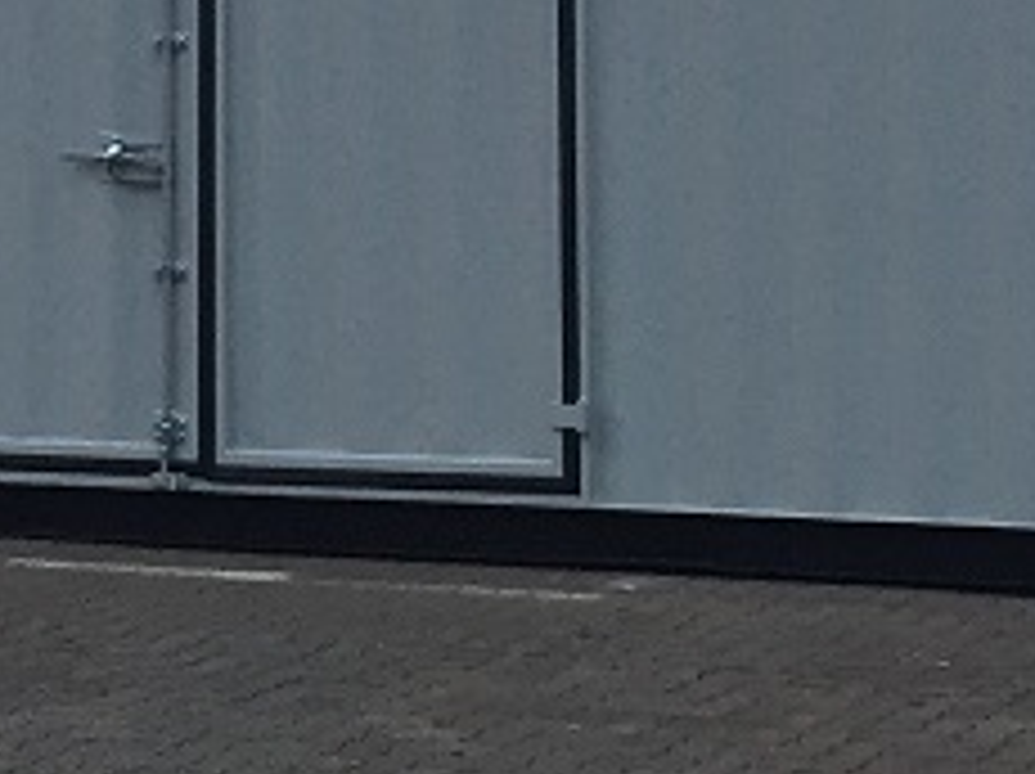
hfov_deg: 16.5
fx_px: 3554
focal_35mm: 119
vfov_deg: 12.1
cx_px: 734
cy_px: -220
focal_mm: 4.15
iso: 50
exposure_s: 1/33
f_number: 2.2
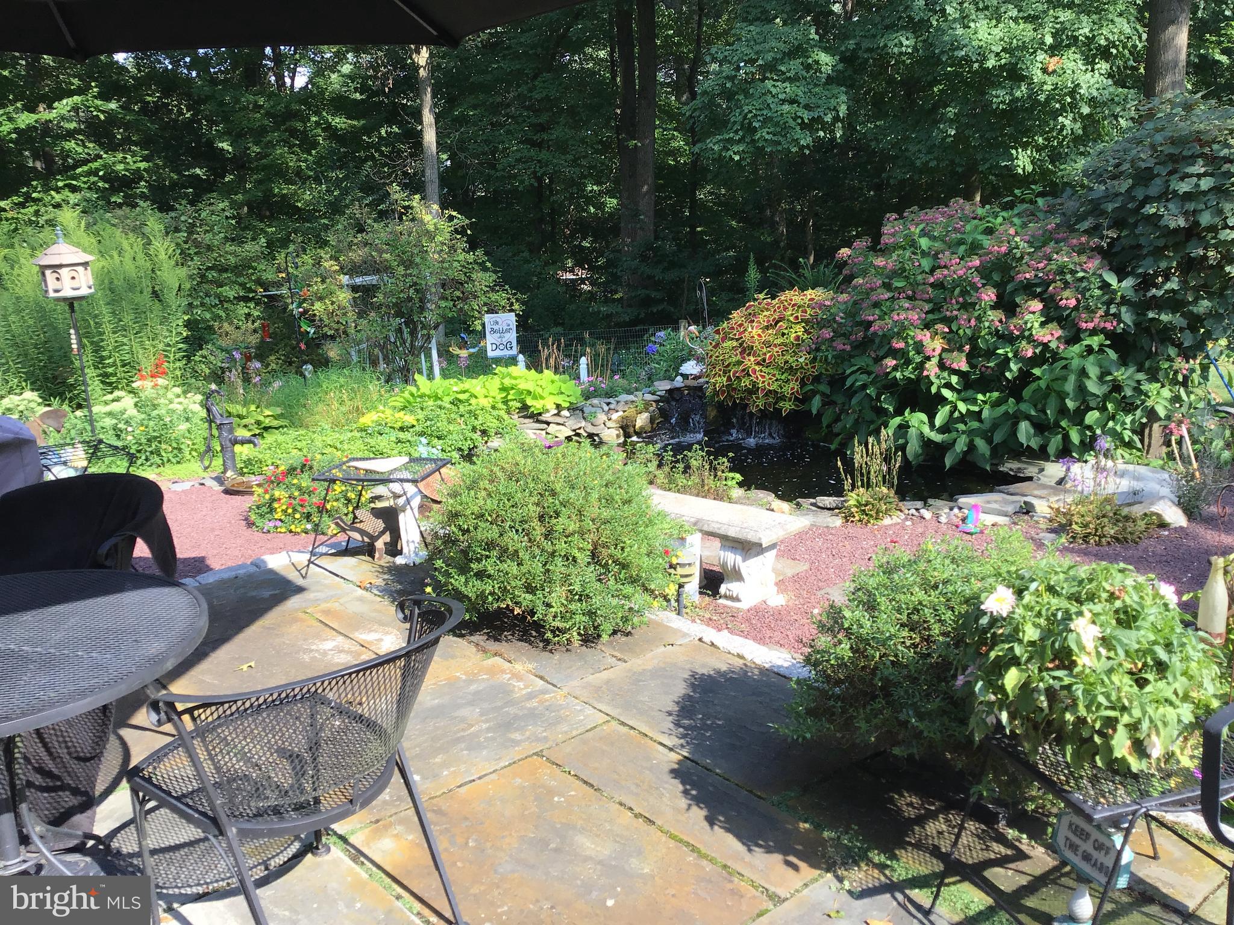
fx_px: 1105
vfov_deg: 45.4
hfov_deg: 58.4
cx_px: 617
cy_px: 462
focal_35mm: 31
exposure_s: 1/339
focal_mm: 3.3
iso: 25
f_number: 2.4
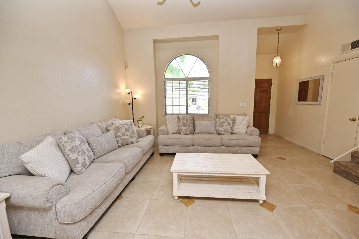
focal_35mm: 14
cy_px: 120
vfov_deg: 81.1
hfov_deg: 104.3
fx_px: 140
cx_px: 180
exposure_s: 1/100
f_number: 5
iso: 200
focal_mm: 14
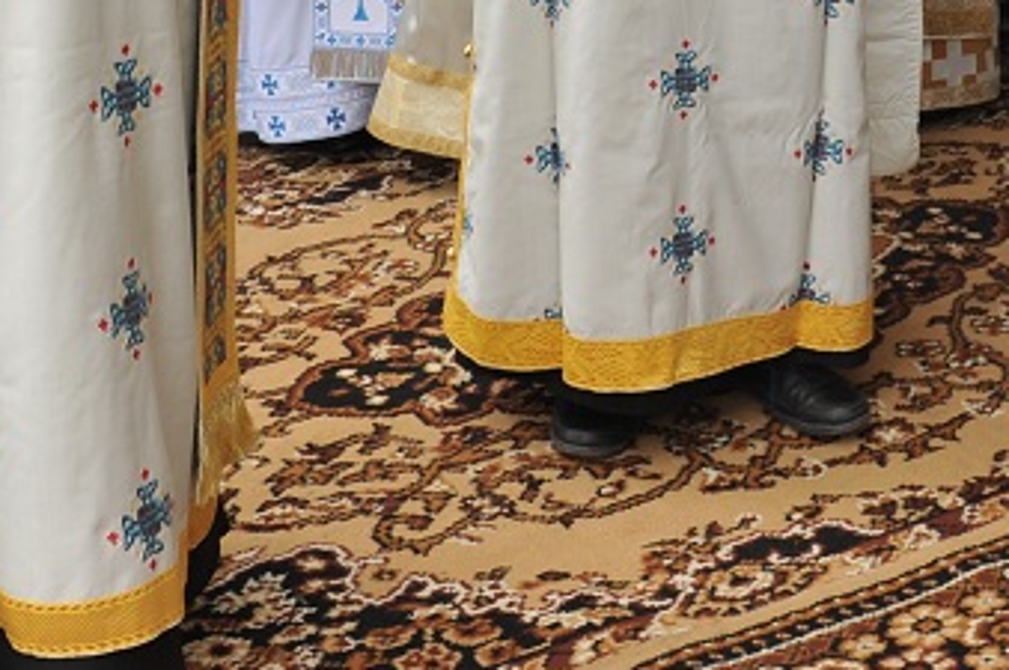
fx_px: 2379
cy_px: -441
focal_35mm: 85
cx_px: 857
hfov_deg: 23.5
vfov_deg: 14.5
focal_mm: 24
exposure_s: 1/100
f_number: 9
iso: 640
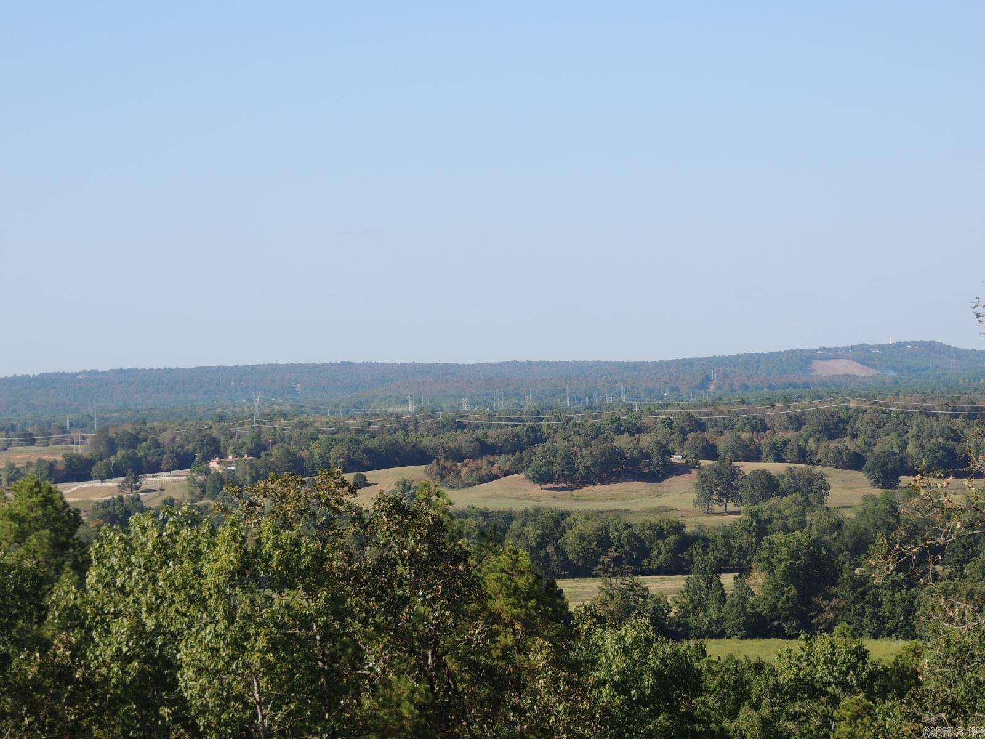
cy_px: 370
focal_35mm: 120
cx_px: 492
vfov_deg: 12.3
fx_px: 3415
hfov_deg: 16.4
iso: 100
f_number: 4.2
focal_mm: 21.4
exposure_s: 1/500
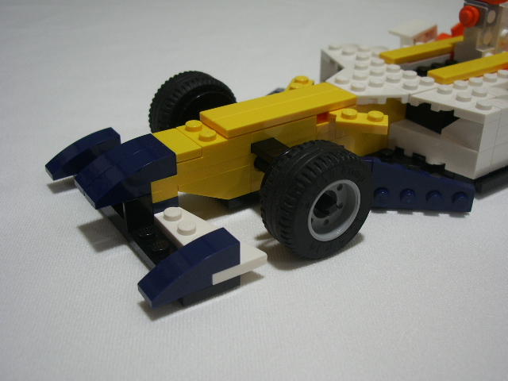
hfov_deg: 45.8
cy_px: 190
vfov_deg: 35.1
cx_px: 254
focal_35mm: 41
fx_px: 602
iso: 100
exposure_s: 1/13
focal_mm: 6.8
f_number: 2.8
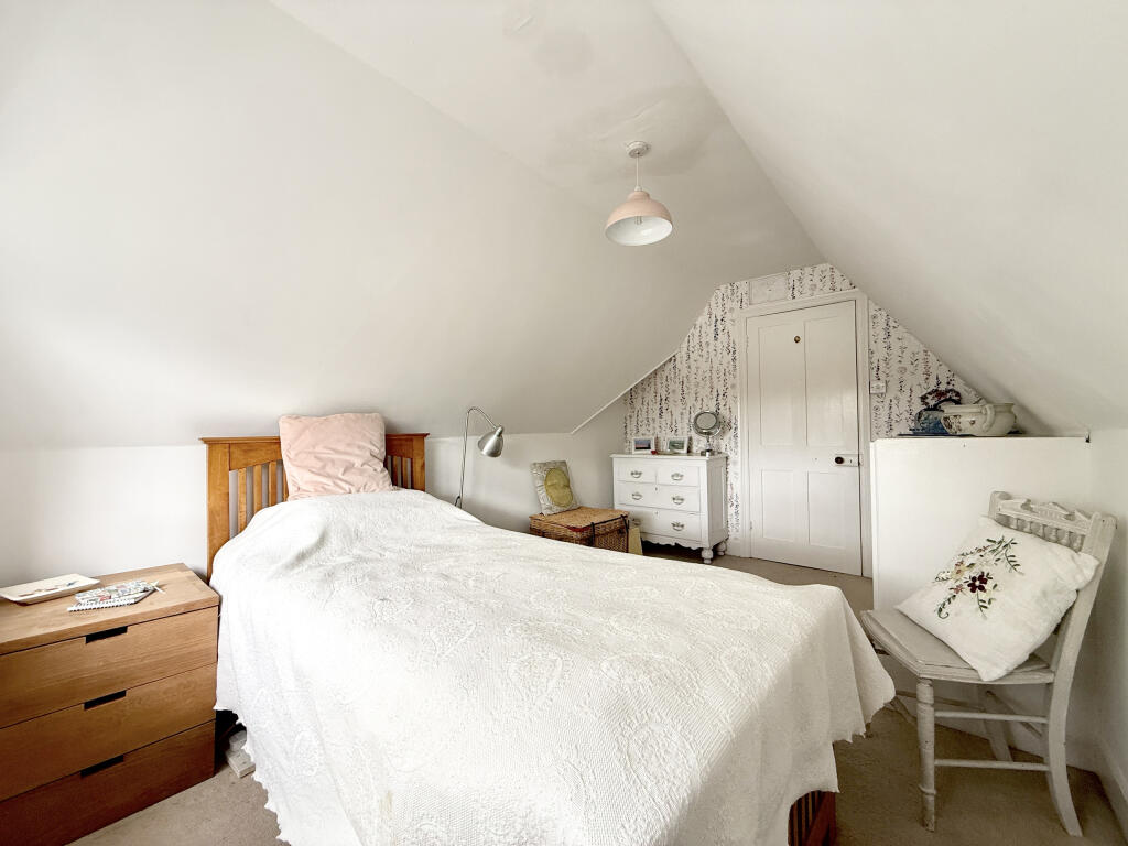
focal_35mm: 14
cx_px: 564
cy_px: 423
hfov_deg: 102.1
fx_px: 456
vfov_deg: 85.7
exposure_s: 1/99
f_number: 2.2
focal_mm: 2.22
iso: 160
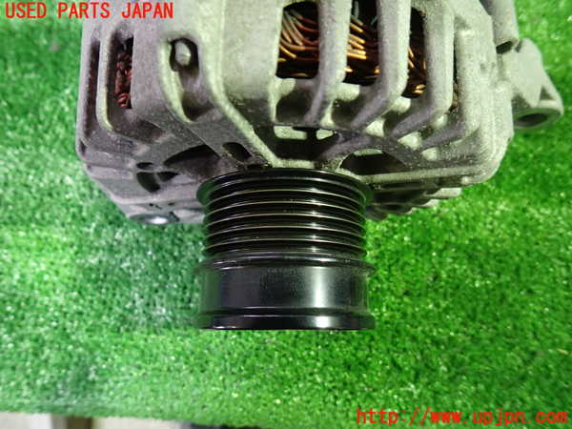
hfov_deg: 69.4
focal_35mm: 25
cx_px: 286
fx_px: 413
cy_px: 214
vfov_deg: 54.9
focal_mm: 4.5
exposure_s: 1/30
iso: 800
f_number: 2
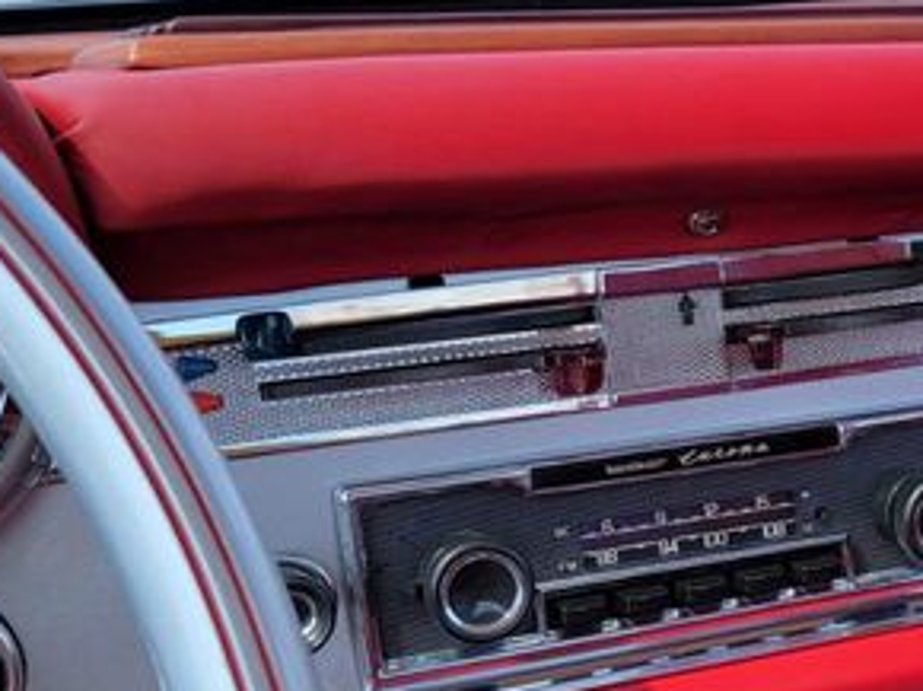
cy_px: 643
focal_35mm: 53
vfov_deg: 26.4
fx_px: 1412
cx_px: 923
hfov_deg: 33.2
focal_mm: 6.7
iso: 16
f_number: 1.8
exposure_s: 1/263
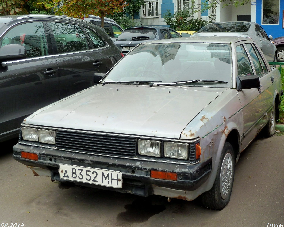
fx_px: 387
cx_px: 143
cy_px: 113
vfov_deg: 32.7
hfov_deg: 40.3
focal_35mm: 46
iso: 125
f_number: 3.7
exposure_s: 1/80
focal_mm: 7.3
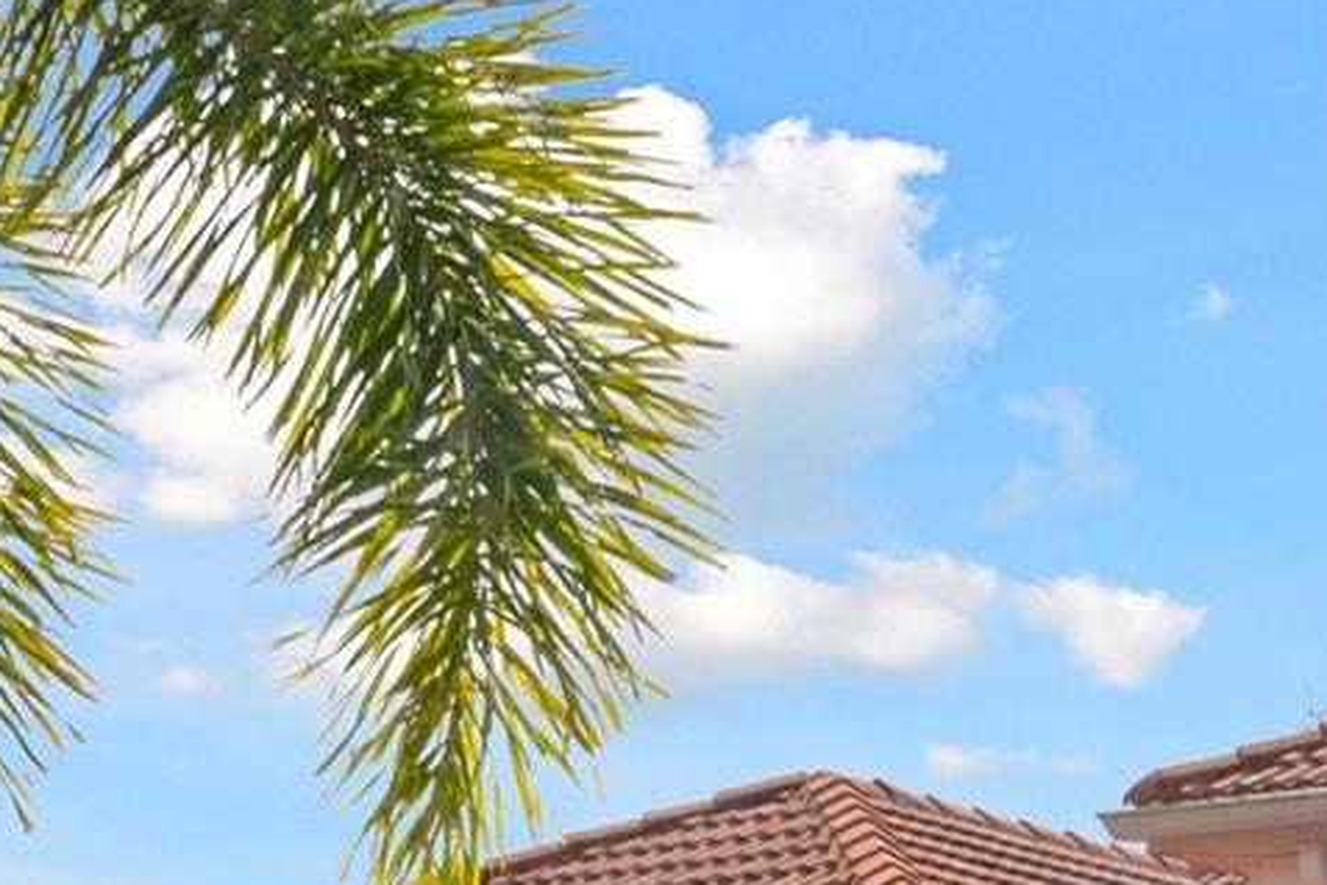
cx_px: 1497
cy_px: 1380
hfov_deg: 17.3
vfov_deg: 11.5
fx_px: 4202
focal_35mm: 114
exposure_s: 1/8
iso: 100
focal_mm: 22.7
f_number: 22
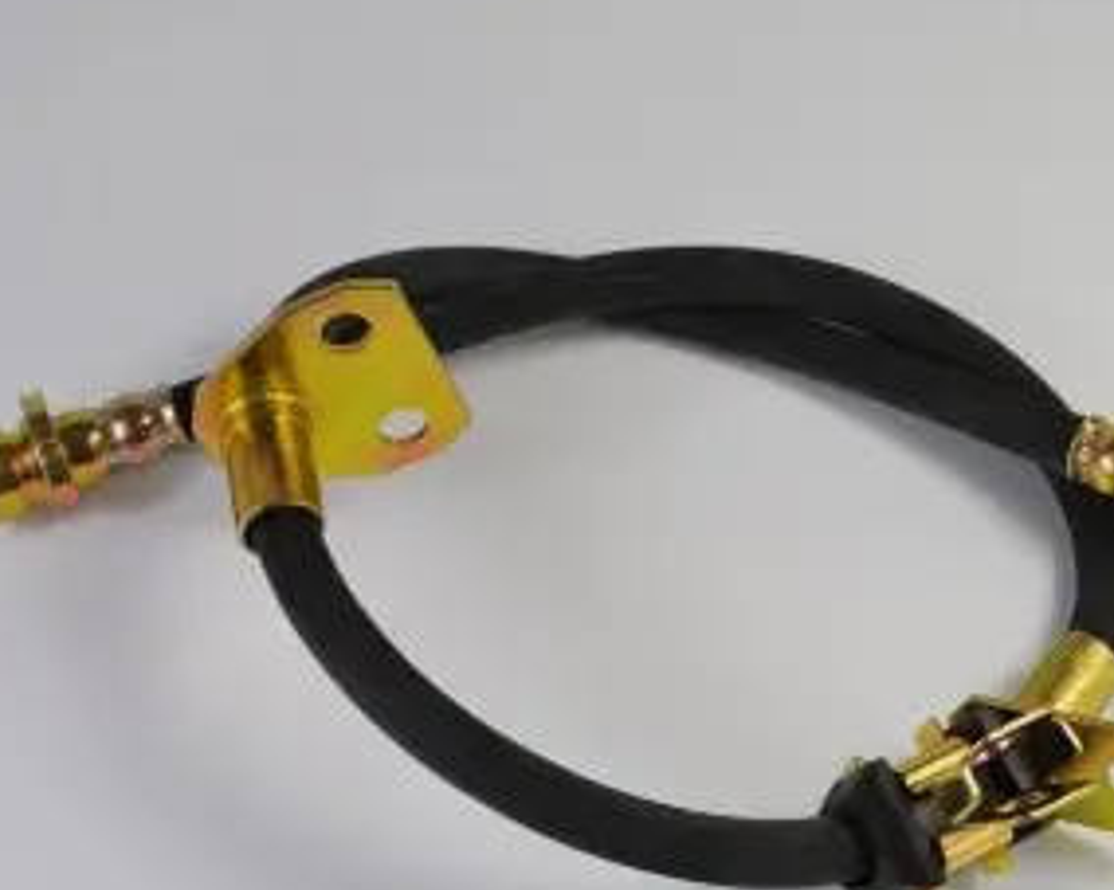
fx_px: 2406
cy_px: 576
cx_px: 698
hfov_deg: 26.0
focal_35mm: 73
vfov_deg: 20.9
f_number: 13
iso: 220
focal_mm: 32
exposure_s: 1/30
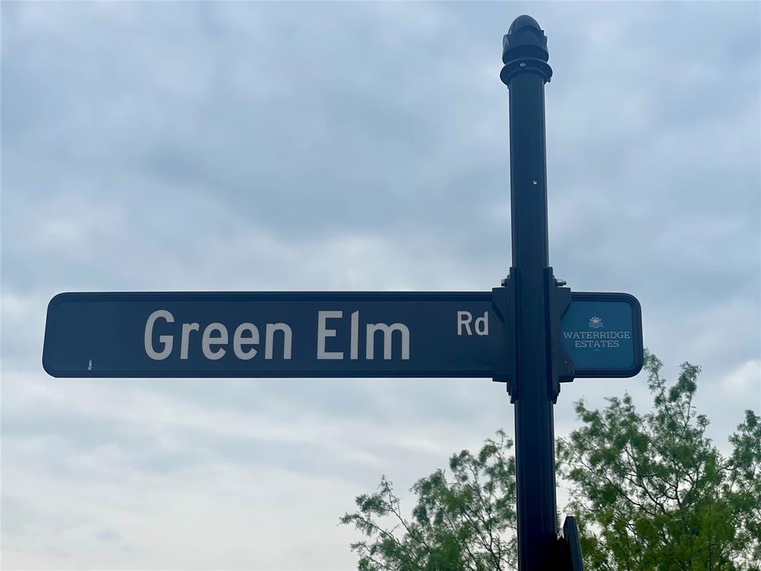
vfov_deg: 22.9
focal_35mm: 64
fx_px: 1407
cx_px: 380
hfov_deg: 30.3
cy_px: 286
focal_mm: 7.5
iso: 20
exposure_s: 1/717
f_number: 2.2
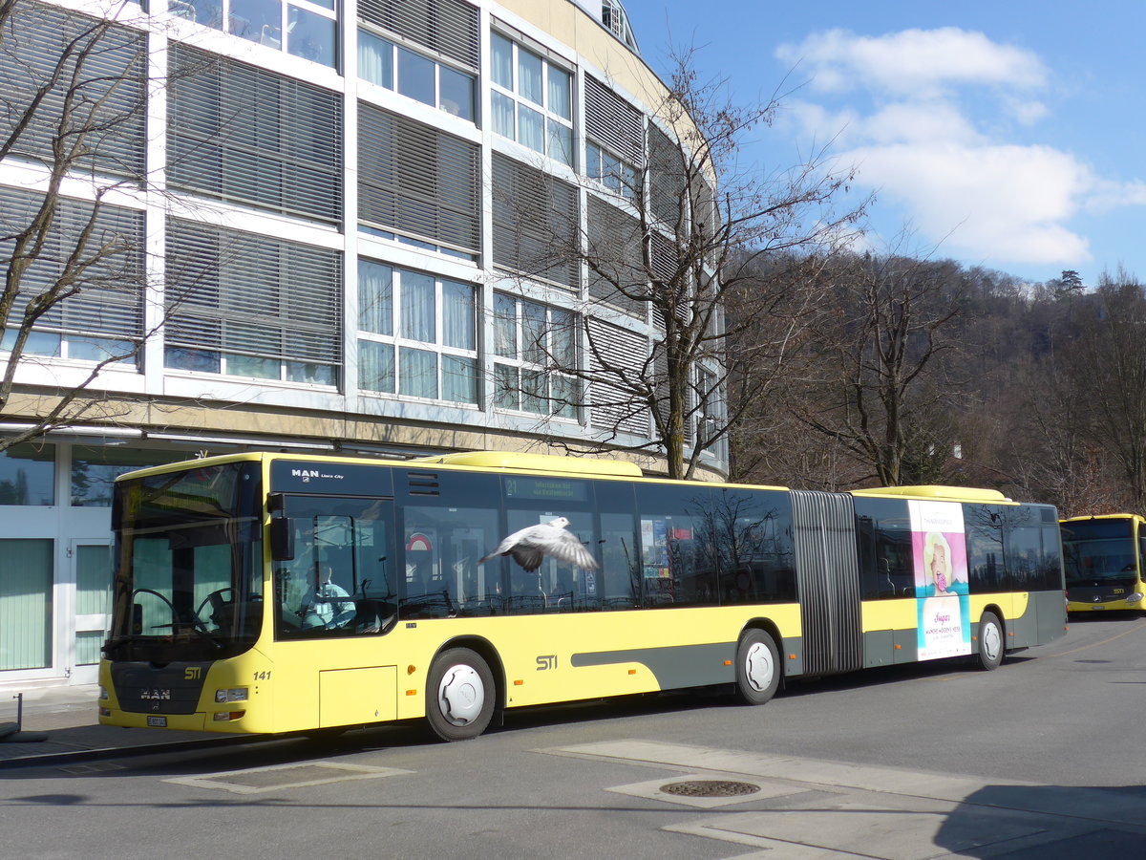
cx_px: 573
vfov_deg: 32.9
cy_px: 430
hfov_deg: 42.9
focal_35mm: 44
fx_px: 1457
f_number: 2.8
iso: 80
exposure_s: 1/2000
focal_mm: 9
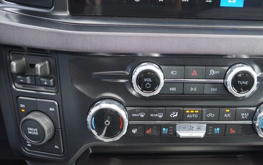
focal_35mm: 46
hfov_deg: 43.2
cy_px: 142
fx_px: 329
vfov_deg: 27.3
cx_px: 167
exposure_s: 1/60
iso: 250
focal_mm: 17
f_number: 4
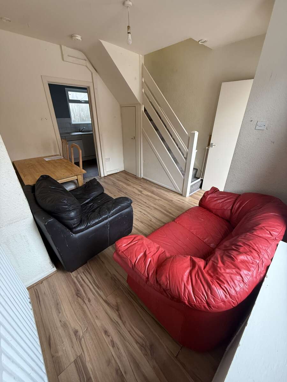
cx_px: 144
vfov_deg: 102.1
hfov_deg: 85.7
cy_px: 191
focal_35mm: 14
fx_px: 155
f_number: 2.2
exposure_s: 1/96
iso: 320
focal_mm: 2.22
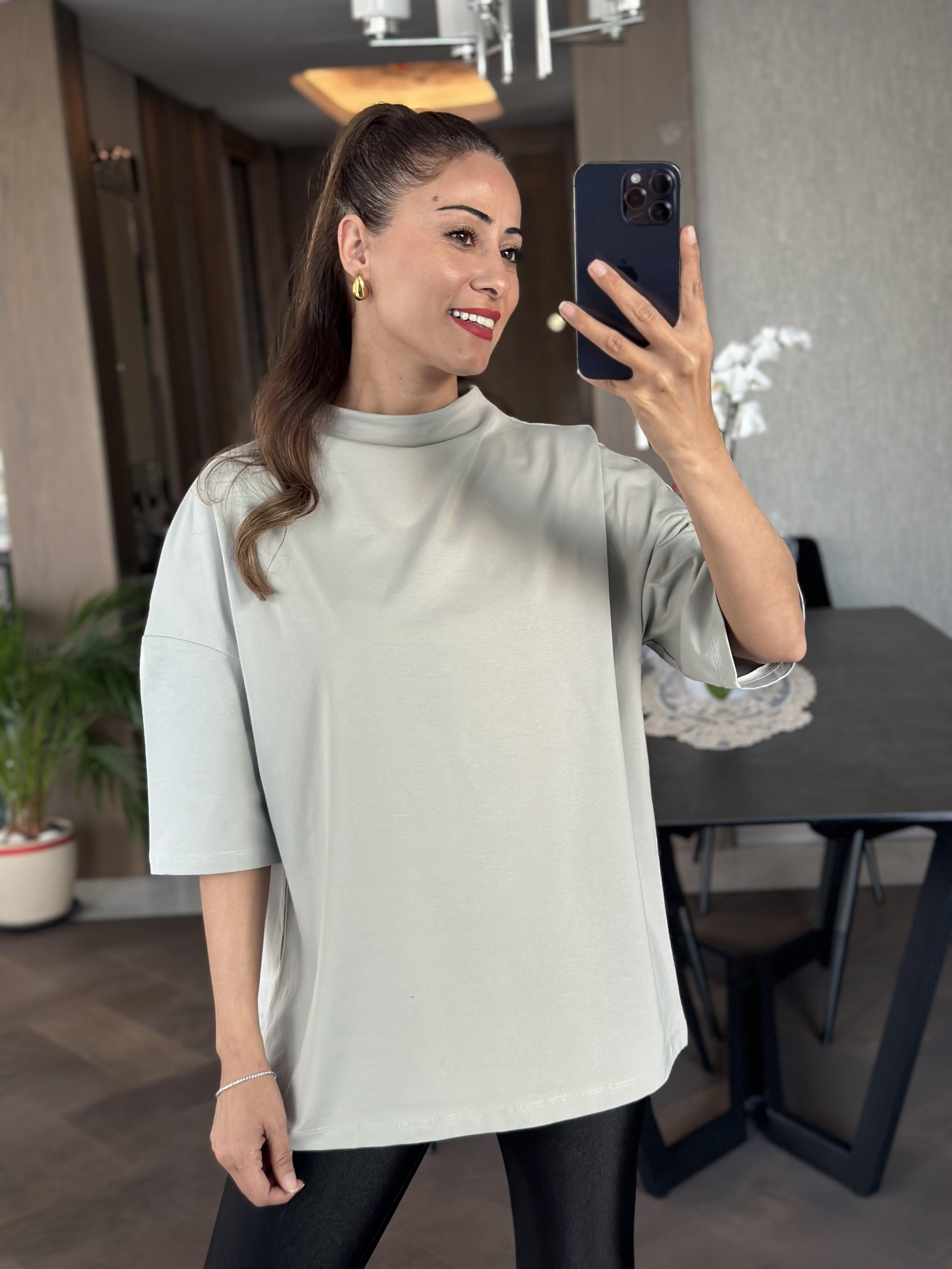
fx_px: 1760
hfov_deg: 30.3
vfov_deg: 39.7
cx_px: 476
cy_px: 634
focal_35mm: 48
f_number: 1.78
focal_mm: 6.86
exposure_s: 1/60
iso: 200
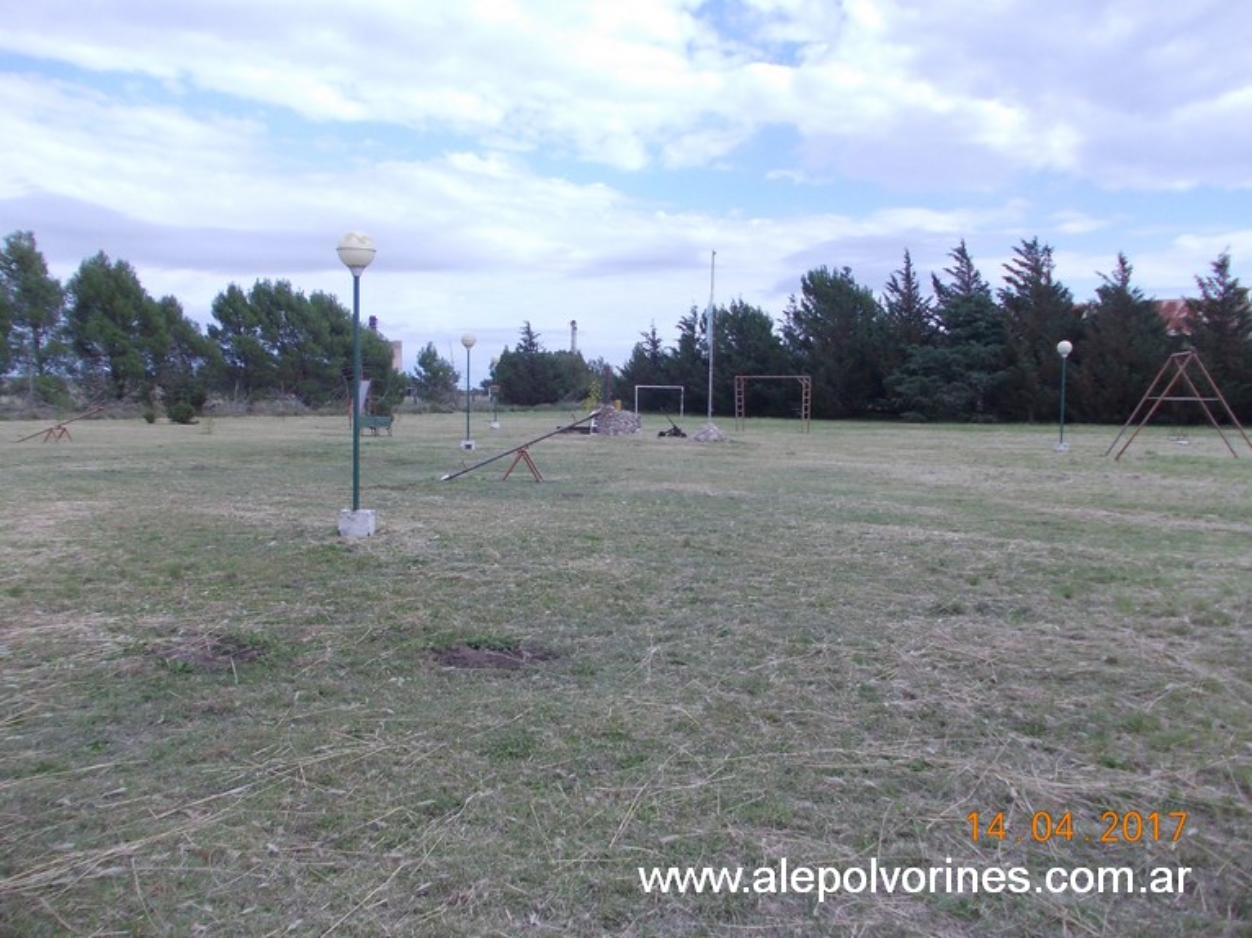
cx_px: 626
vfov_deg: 49.7
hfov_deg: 63.5
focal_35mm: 28
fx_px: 1012
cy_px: 469
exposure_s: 1/200
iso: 80
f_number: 5.4
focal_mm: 4
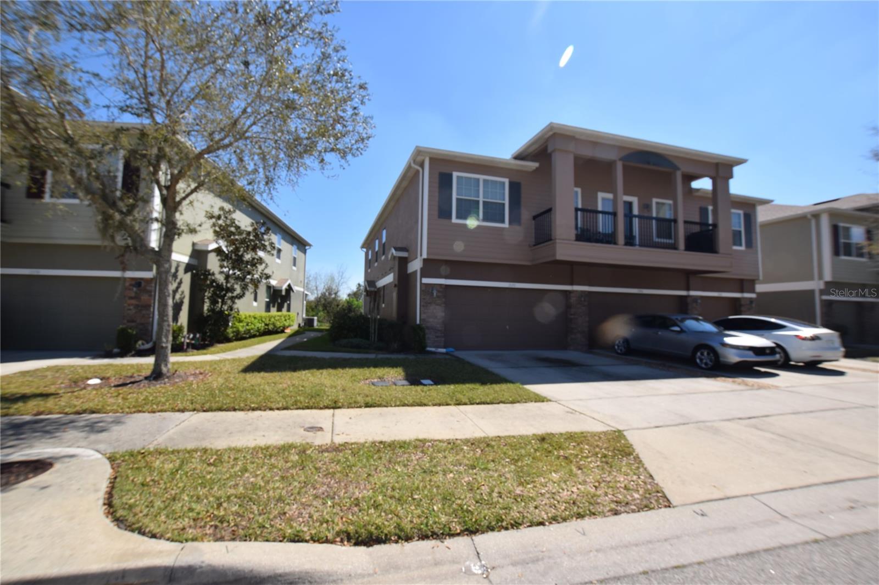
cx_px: 440
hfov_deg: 100.4
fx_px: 366
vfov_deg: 77.3
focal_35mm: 15
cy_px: 292
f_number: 9
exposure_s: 1/200
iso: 100
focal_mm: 10
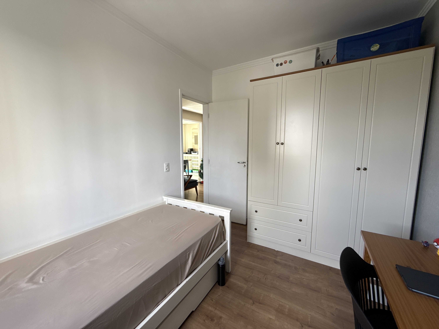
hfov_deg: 102.1
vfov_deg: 85.7
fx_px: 178
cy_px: 164
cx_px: 220
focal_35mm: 14
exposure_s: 1/99
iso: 50
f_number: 2.2
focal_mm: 2.22
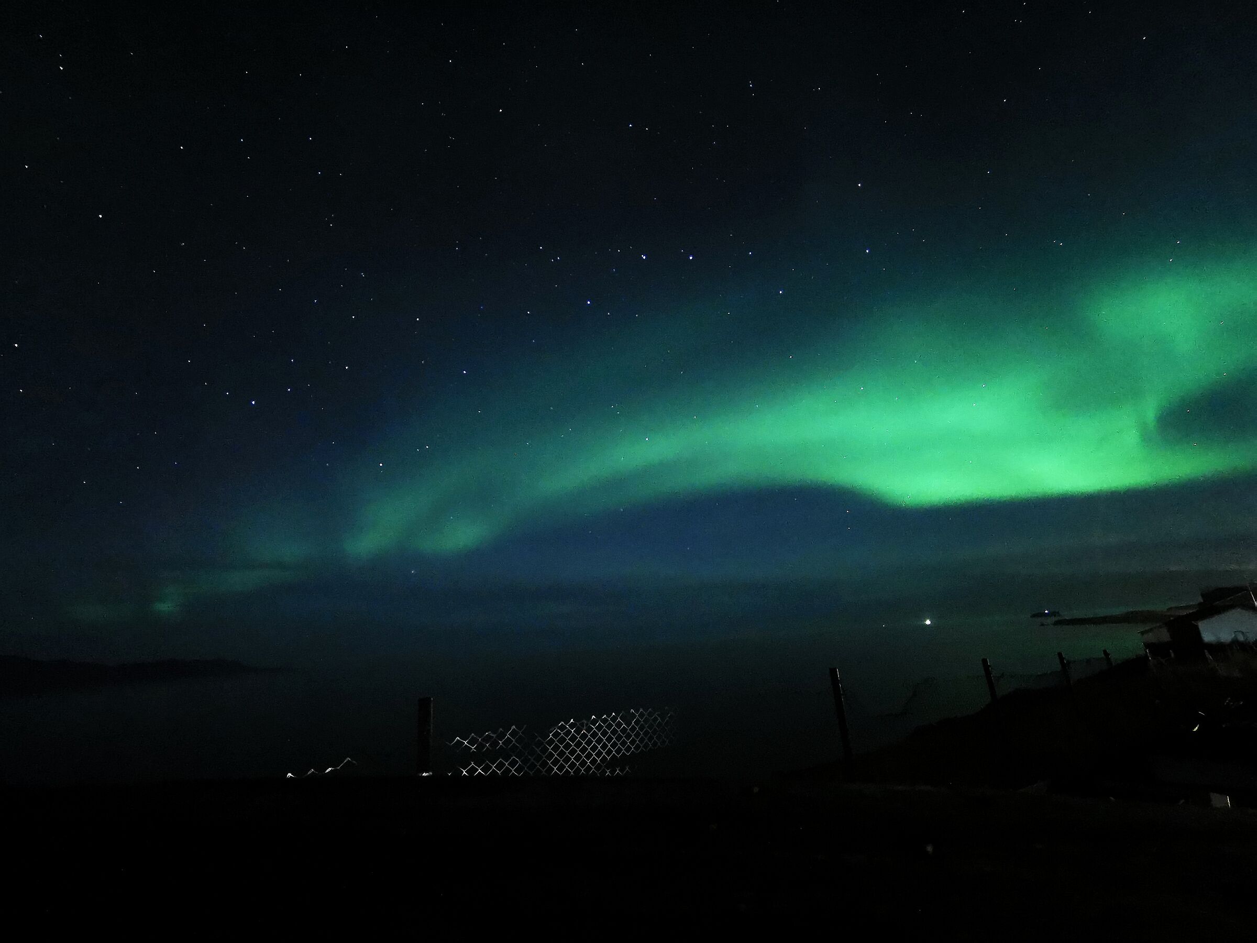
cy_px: 472
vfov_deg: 78.1
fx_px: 581
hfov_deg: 94.5
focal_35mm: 16
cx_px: 628
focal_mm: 2.35
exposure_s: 20
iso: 1600
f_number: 2.2
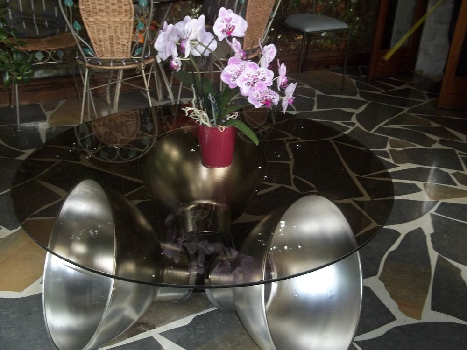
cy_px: 175
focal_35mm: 36
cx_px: 234
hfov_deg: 51.4
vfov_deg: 39.7
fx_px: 486
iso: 160
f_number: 3.1
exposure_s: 1/30
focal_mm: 6.5
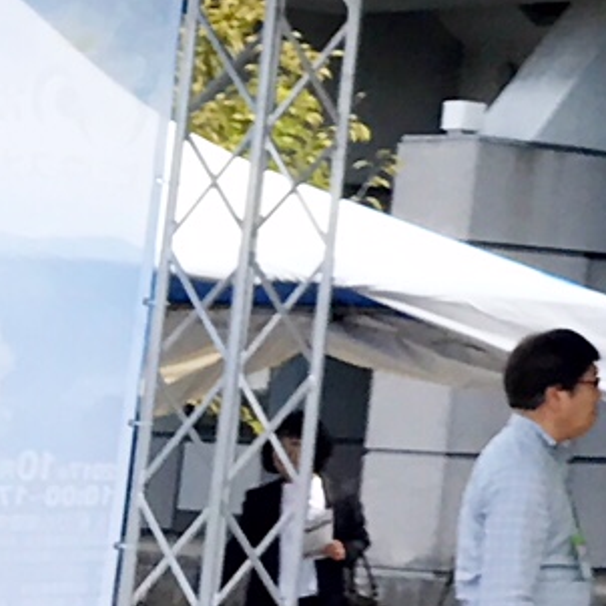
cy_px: -36
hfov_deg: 9.1
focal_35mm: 165
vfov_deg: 10.5
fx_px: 3268
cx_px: 1645
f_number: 1.8
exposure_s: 1/903
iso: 20
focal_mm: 3.99
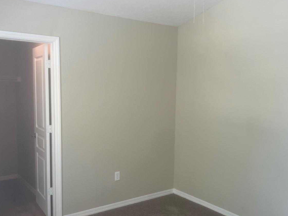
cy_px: 117
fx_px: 308
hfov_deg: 50.1
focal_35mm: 37
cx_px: 148
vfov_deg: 38.6
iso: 64
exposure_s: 1/60
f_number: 1.5
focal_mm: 5.7
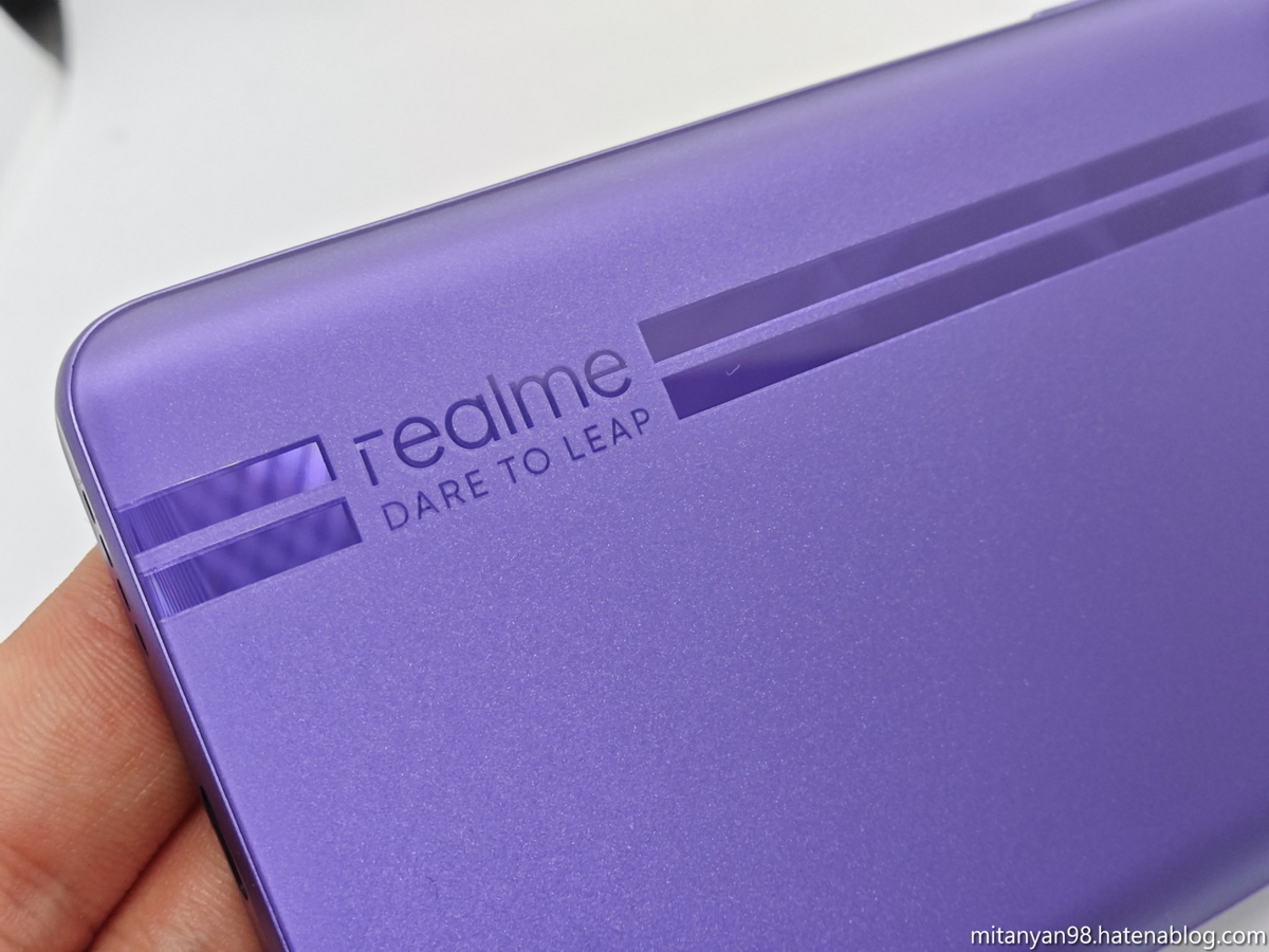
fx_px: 1686
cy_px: 476
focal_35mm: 46
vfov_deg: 31.5
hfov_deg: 41.2
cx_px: 634
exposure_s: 1/100
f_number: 4
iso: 400
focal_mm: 8.7
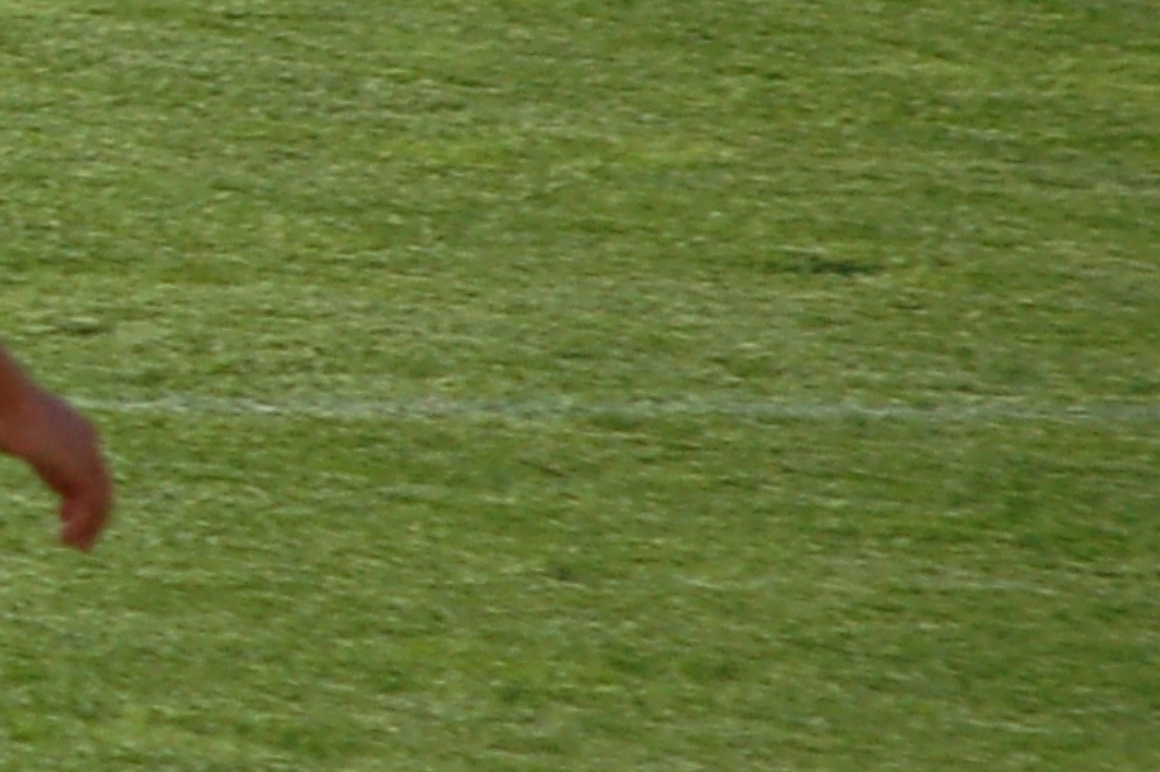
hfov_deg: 1.4
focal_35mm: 1437
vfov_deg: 1.0
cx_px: -1251
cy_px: 37
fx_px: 46277
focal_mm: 200
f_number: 5.6
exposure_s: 1/1000
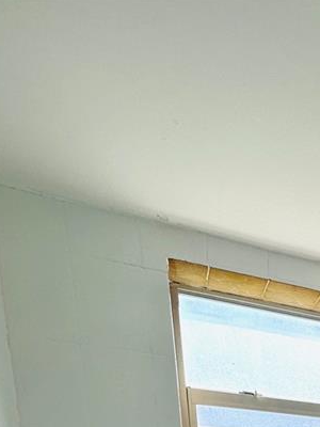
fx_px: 518
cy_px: 635
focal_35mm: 42
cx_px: 450
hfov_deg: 26.9
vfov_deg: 28.9
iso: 40
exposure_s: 1/416
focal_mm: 2.22
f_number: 2.2
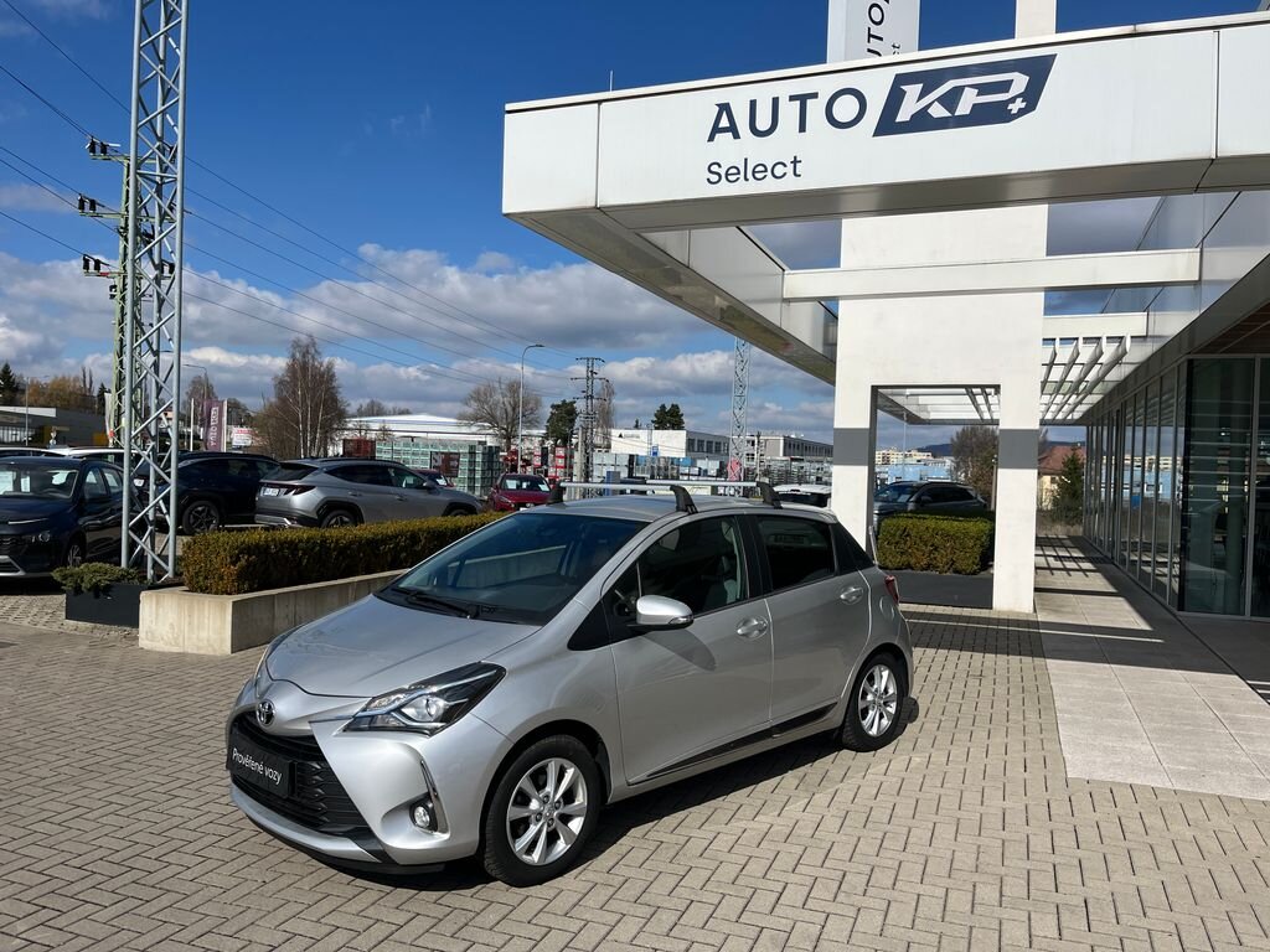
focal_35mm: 26
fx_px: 954
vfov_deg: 53.1
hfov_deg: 67.3
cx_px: 635
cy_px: 476
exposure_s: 1/7353
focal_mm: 5.1
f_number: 1.6
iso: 50
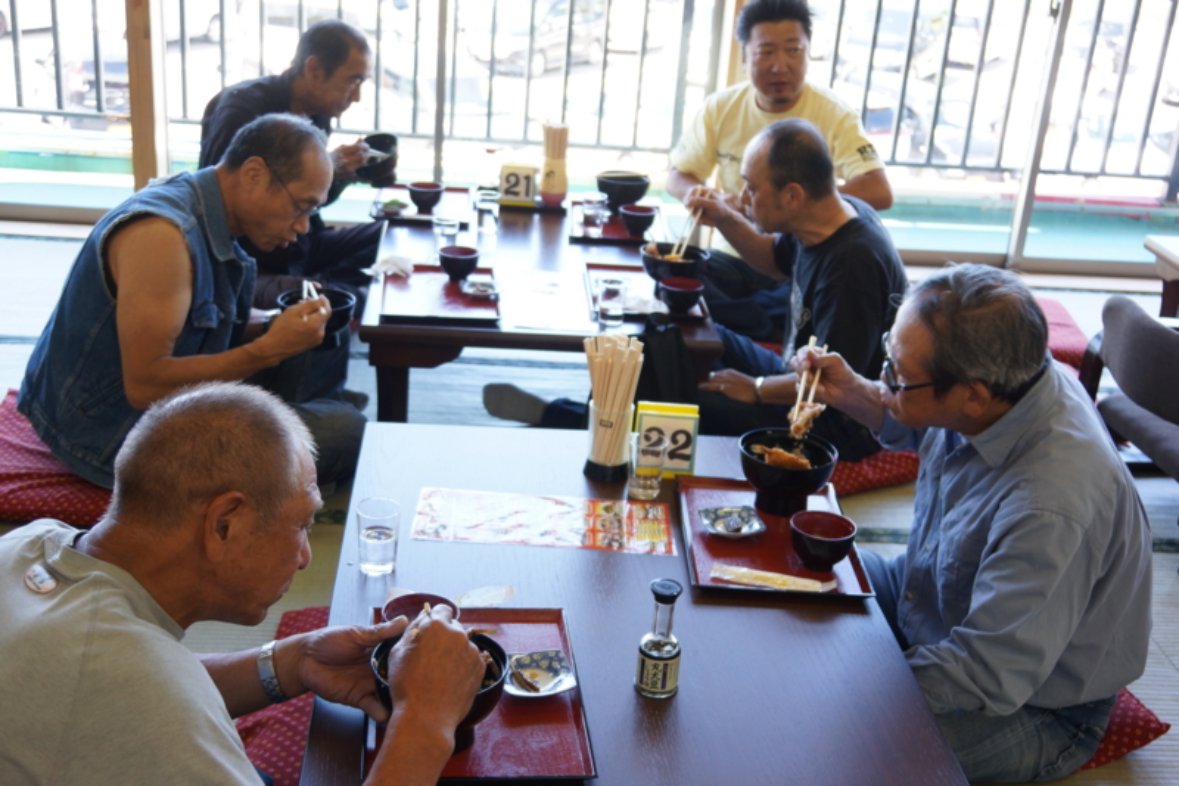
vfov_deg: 31.9
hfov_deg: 46.4
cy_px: 393
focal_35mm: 42
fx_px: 1375
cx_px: 590
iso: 250
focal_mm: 28
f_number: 4.5
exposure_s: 1/60
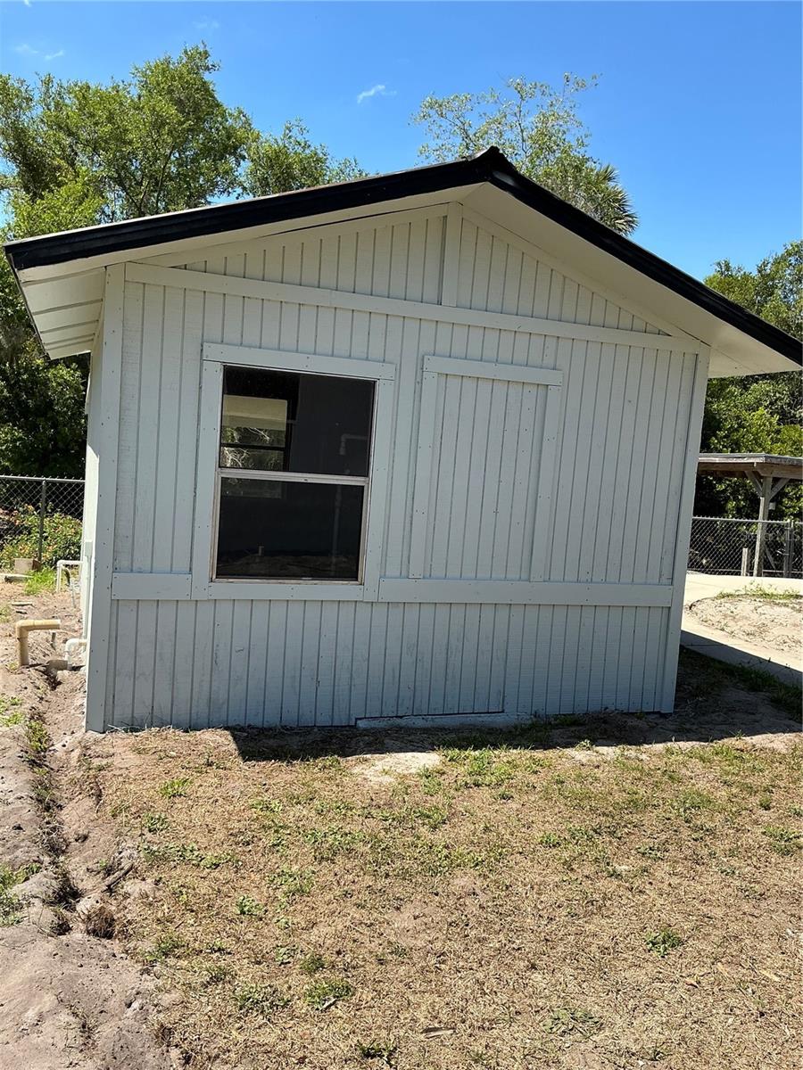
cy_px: 535
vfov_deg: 63.4
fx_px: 866
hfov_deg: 49.7
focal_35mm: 28
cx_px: 402
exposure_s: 1/1098
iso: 25
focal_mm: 3
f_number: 1.8
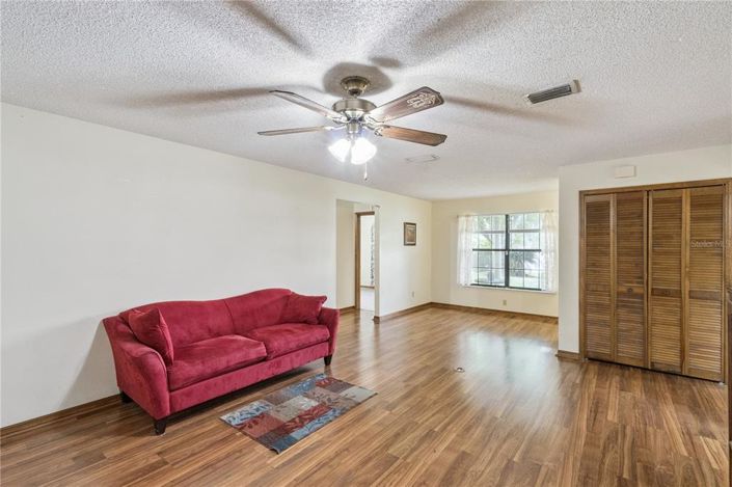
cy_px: 244
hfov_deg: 100.4
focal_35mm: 15
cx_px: 366
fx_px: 305
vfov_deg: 77.2
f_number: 11
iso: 1600
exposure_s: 1/6
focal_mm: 10
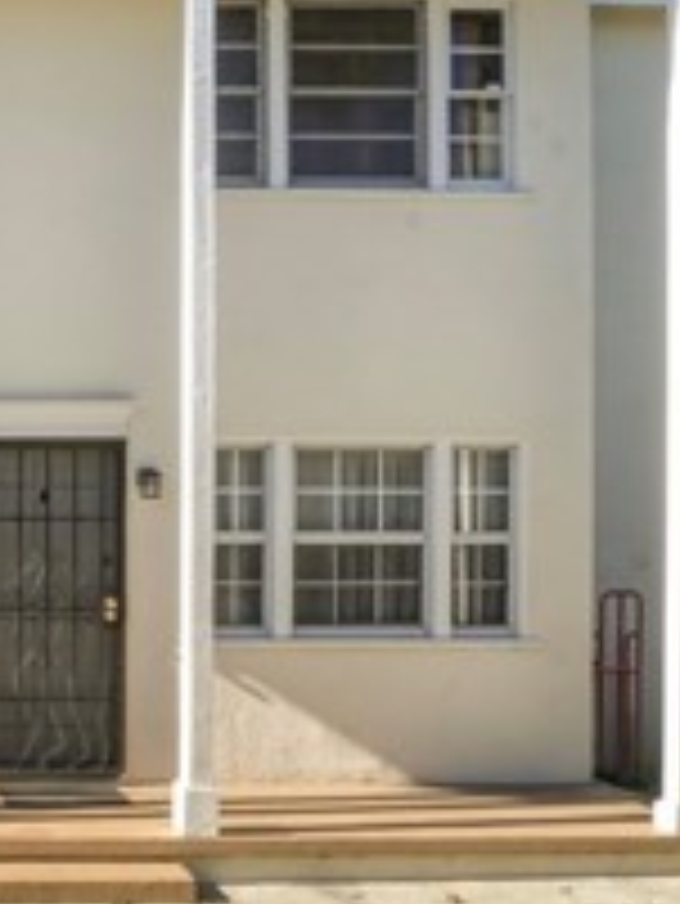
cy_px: 546
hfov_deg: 27.2
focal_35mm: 46
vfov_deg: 41.0
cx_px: -171
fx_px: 1204
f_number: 22
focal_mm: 10
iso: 100
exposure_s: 1/30
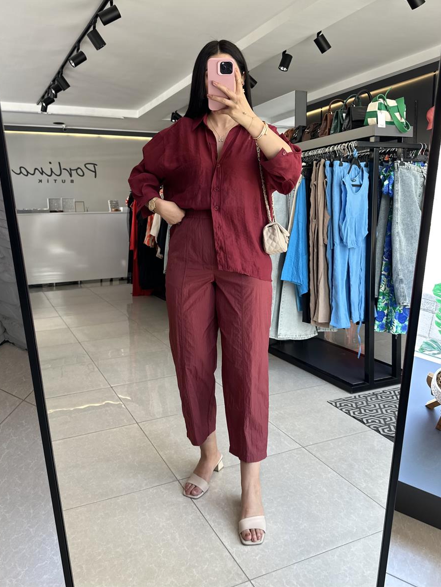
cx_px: 224
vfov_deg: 69.4
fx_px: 425
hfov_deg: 54.9
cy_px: 282
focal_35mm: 25
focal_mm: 6.86
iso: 64
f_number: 1.78
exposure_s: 1/100
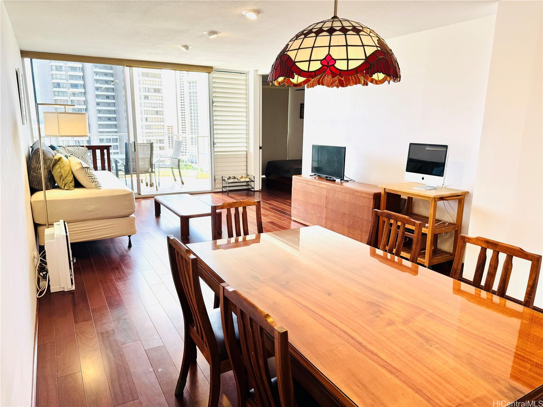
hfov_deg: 71.6
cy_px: 204
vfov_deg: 56.8
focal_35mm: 24
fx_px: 376
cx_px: 272
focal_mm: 6.76
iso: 64
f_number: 1.78
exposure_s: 1/174
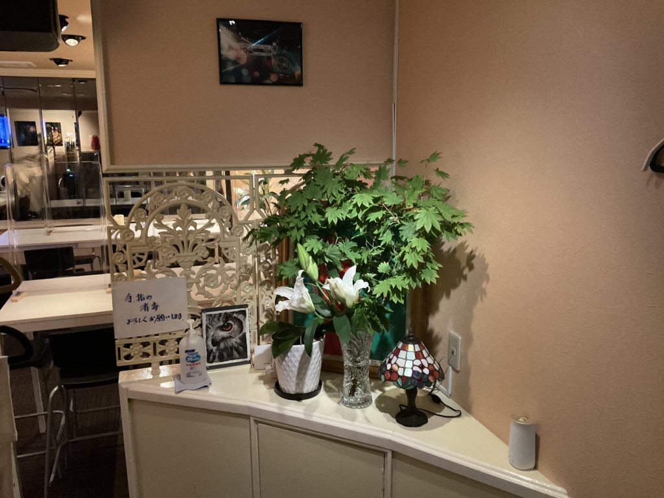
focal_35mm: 29
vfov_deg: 48.2
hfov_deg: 61.7
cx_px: 332
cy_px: 249
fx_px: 556
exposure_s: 1/30
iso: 500
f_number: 1.8
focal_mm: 3
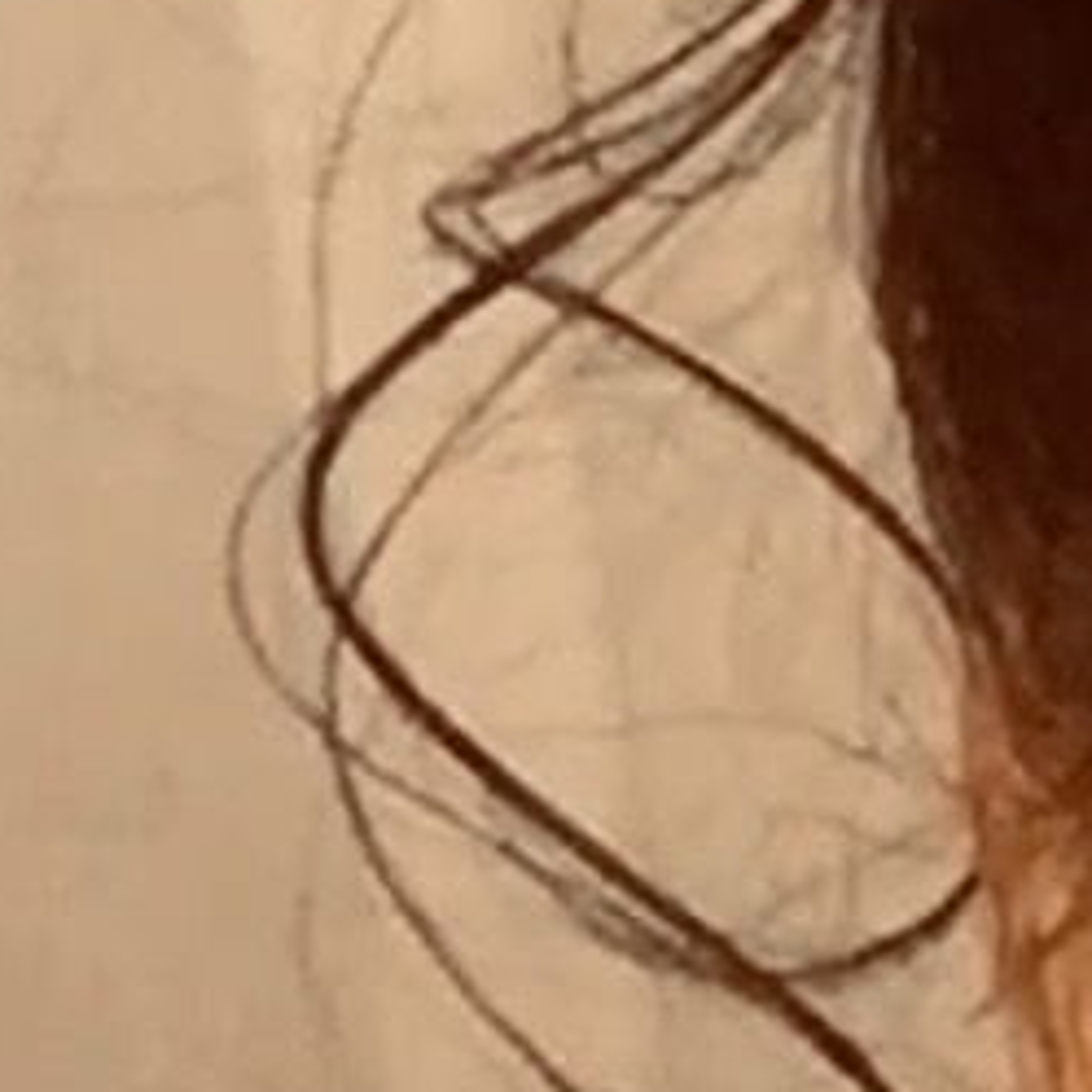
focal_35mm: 225
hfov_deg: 7.3
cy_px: 636
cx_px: 2706
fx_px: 8030
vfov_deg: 7.8
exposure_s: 1/15
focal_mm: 2.65
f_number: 2.2
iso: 80
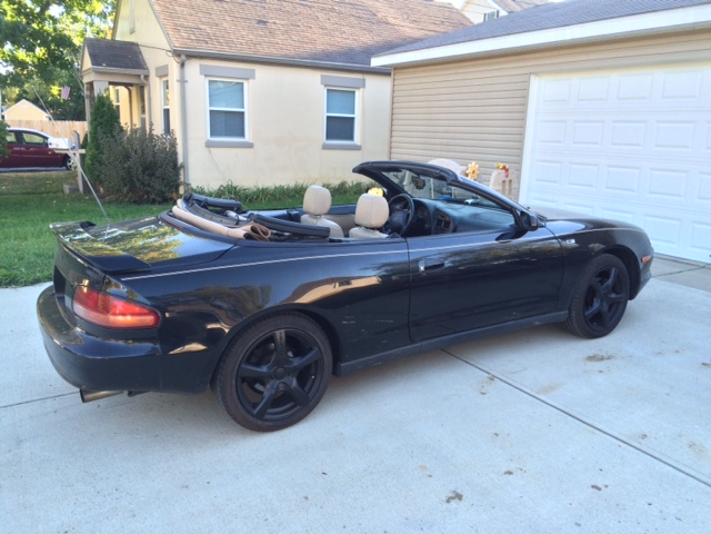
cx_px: 356
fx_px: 596
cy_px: 267
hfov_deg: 61.7
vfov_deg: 48.2
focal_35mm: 29
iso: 50
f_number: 2.2
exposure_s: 1/120
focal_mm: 4.15
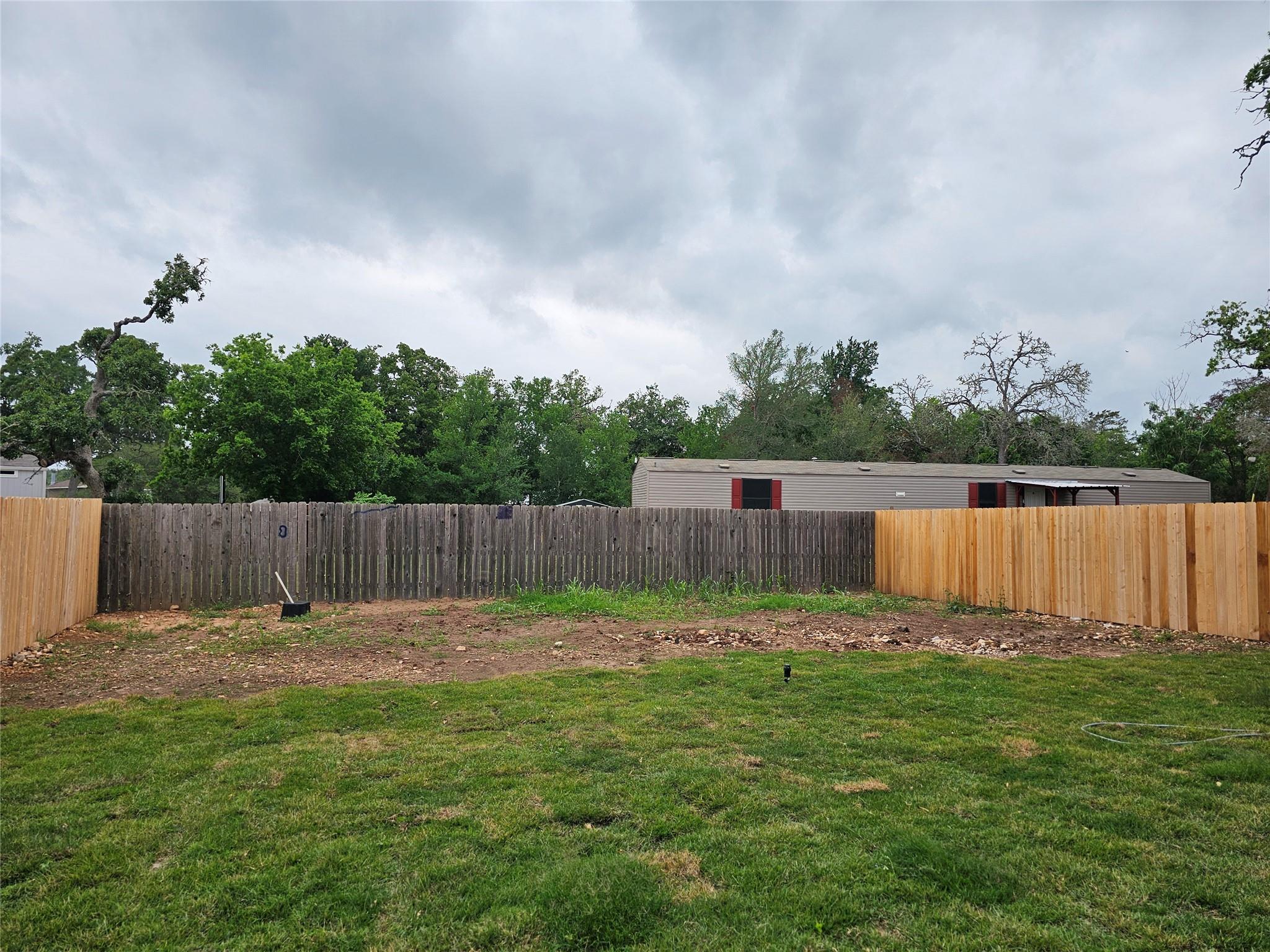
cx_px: 635
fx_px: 844
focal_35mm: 23
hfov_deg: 73.9
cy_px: 476
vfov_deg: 58.9
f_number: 1.7
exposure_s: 1/237
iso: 10
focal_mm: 6.3
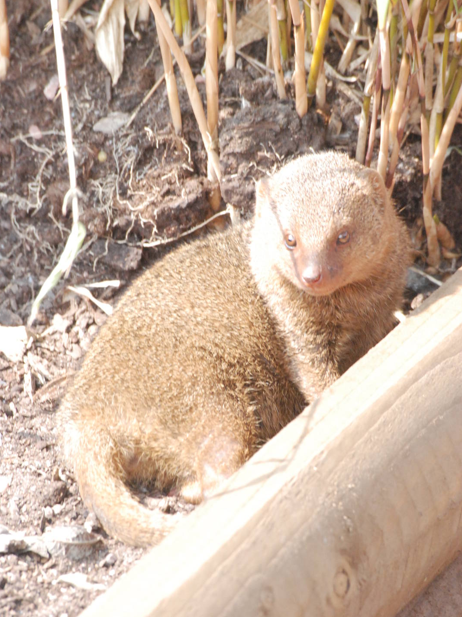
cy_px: 328
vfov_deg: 4.1
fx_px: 8668
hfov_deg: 3.1
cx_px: 231
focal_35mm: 487
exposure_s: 1/160
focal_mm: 300
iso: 1600
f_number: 14
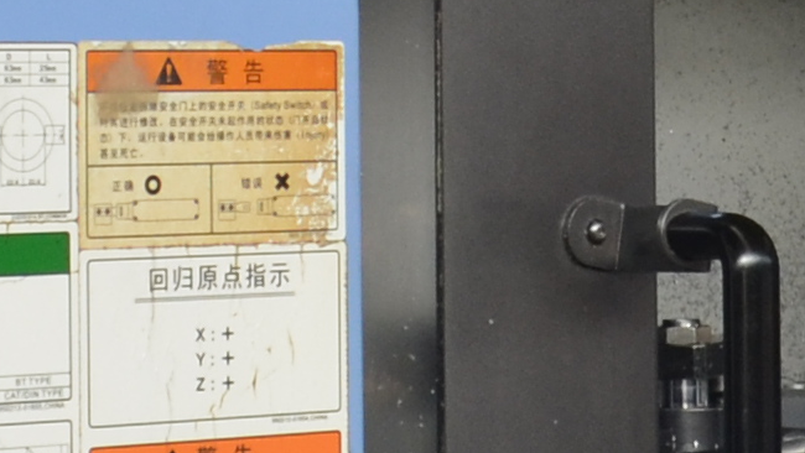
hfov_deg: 10.0
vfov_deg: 5.6
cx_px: 836
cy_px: -214
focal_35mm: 214
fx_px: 4569
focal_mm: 18
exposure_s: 1/100
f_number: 5
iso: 400
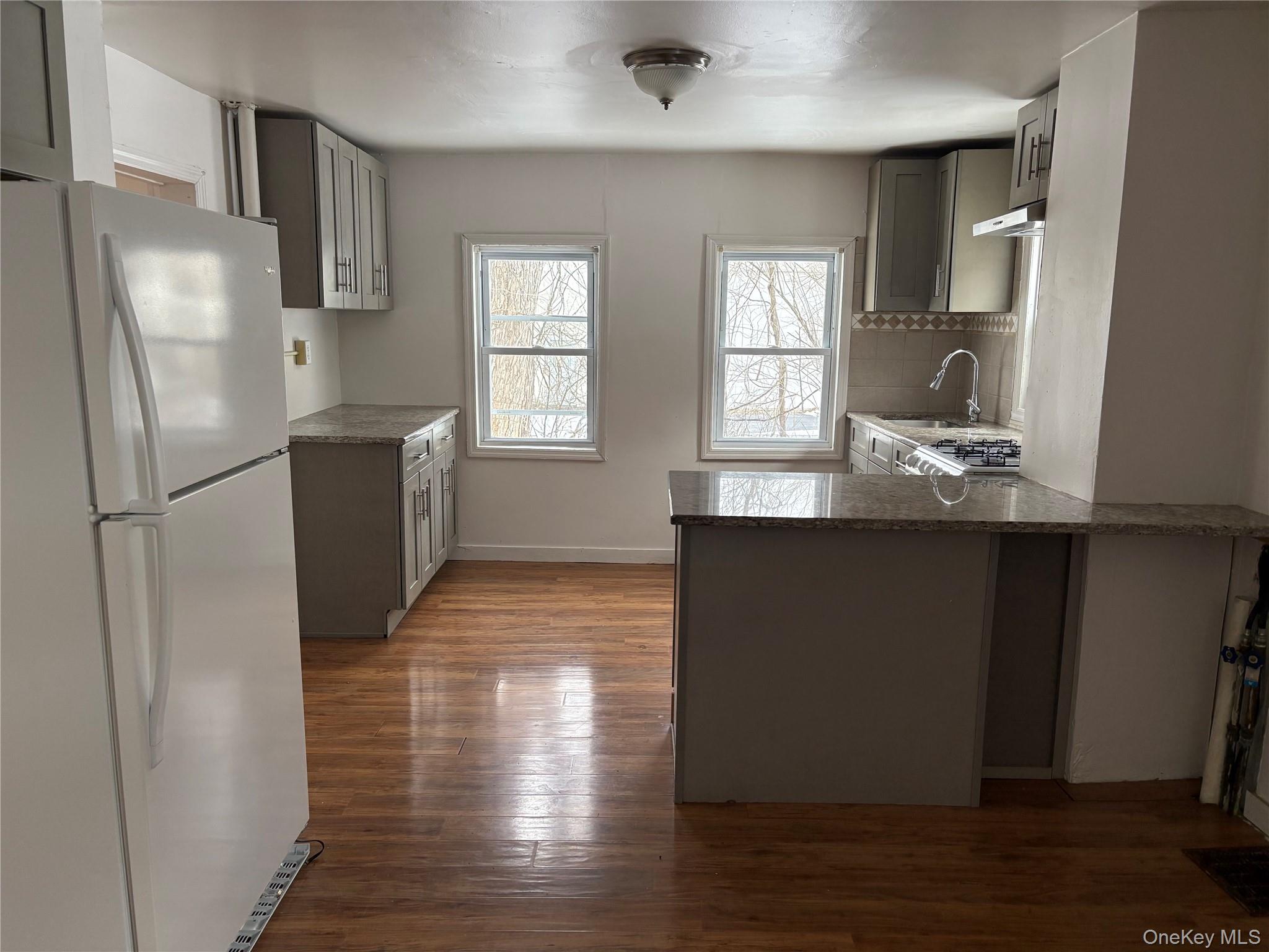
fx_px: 953
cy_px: 476
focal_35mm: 26
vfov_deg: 53.1
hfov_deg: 67.3
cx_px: 634
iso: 125
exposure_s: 1/120
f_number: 1.6
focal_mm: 5.96
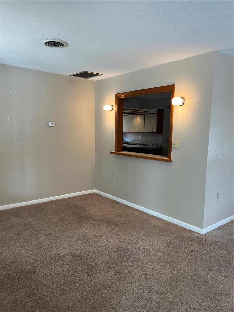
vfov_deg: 67.3
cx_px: 117
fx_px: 234
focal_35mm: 26
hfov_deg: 53.1
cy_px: 156
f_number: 1.6
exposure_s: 1/120
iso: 100
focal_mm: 5.1
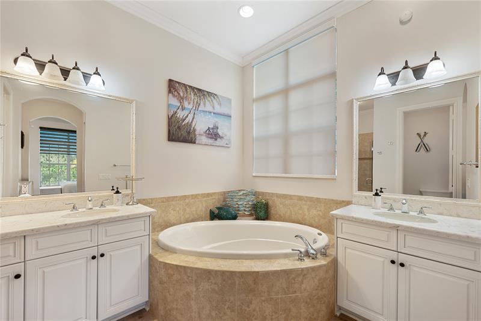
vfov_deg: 81.2
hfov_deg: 104.3
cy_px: 160
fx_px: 187
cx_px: 240
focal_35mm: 14
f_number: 2.2
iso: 500
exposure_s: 1/125
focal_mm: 14
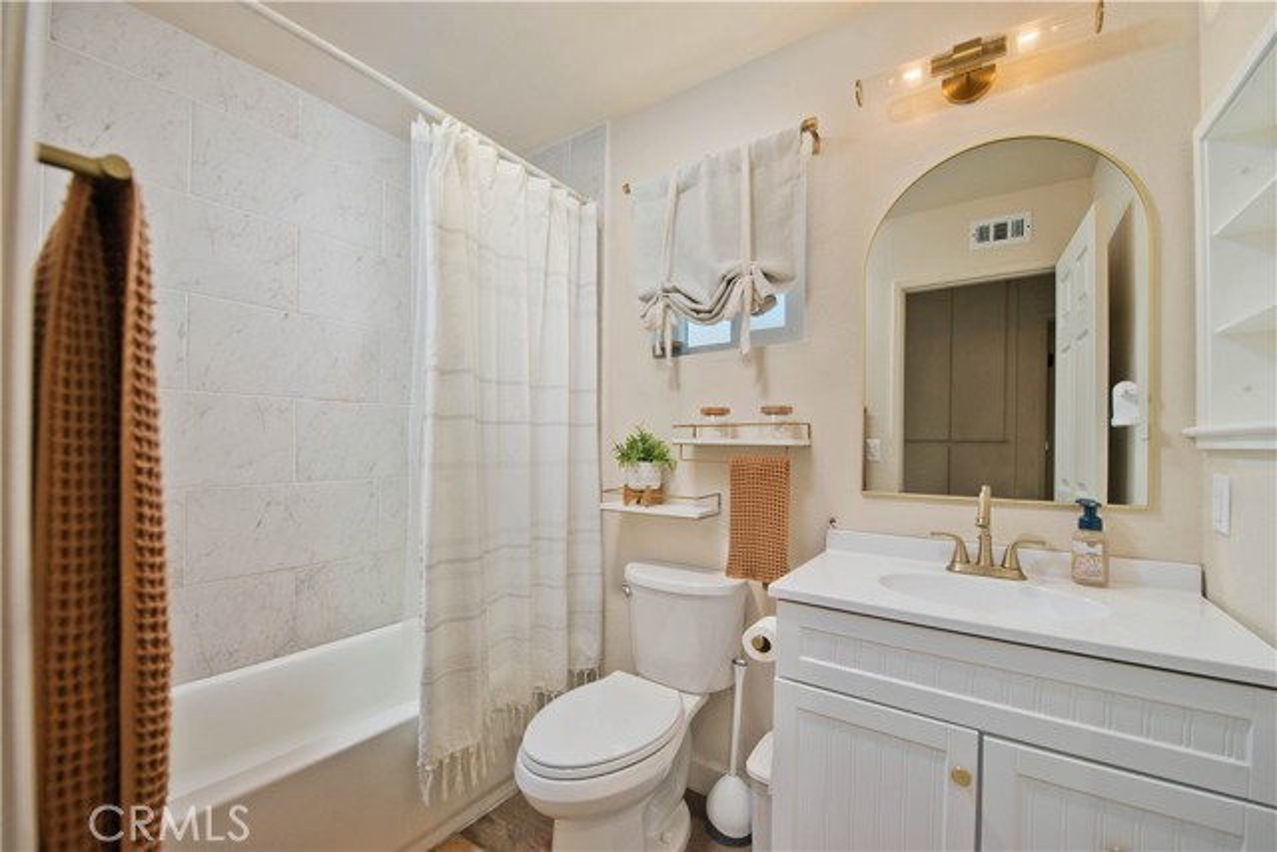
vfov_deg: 81.2
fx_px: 497
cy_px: 426
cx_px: 638
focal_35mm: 14
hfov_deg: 104.2
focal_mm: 14
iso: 400
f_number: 5.6
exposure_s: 1/400
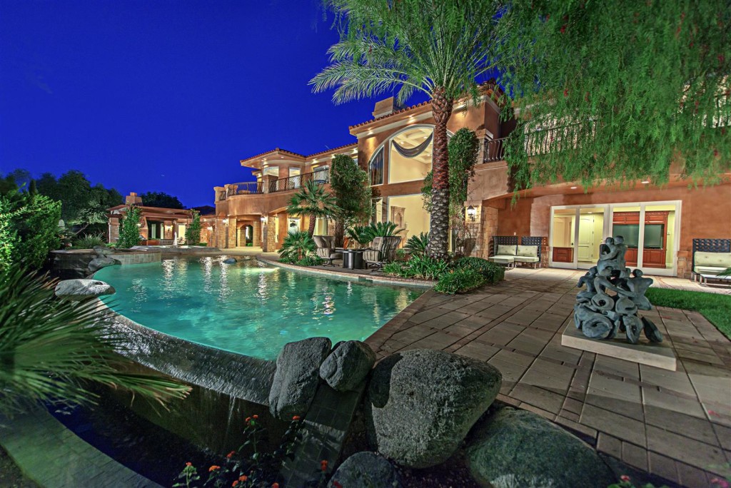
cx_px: 366
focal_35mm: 14
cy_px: 244
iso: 640
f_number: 3.2
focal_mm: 14
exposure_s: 1/13
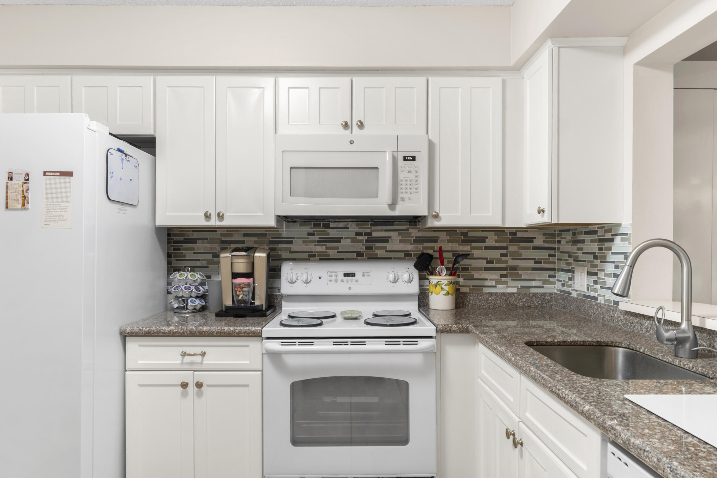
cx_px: 352
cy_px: 248
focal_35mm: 23
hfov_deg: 76.1
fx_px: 458
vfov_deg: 55.1
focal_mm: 12
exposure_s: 3
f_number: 8
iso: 100
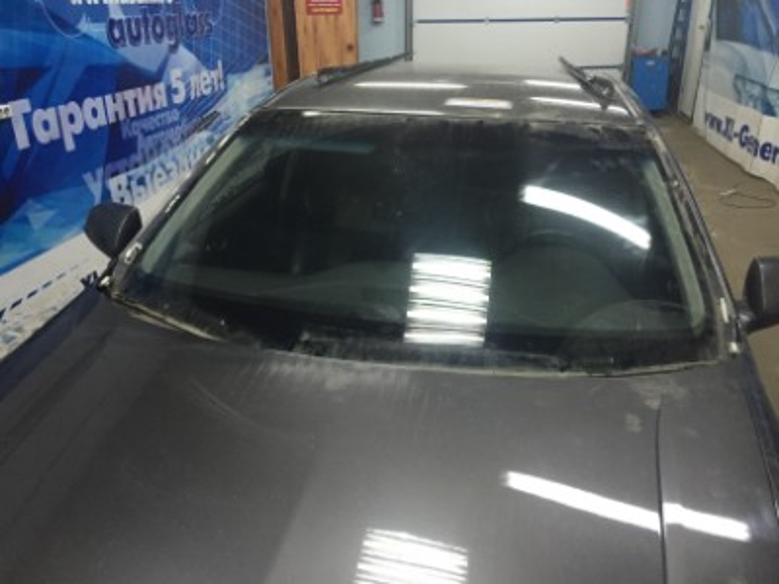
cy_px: 292
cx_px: 390
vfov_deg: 48.2
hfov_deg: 61.7
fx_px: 653
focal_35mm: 29
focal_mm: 4.15
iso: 200
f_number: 2.2
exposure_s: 1/33
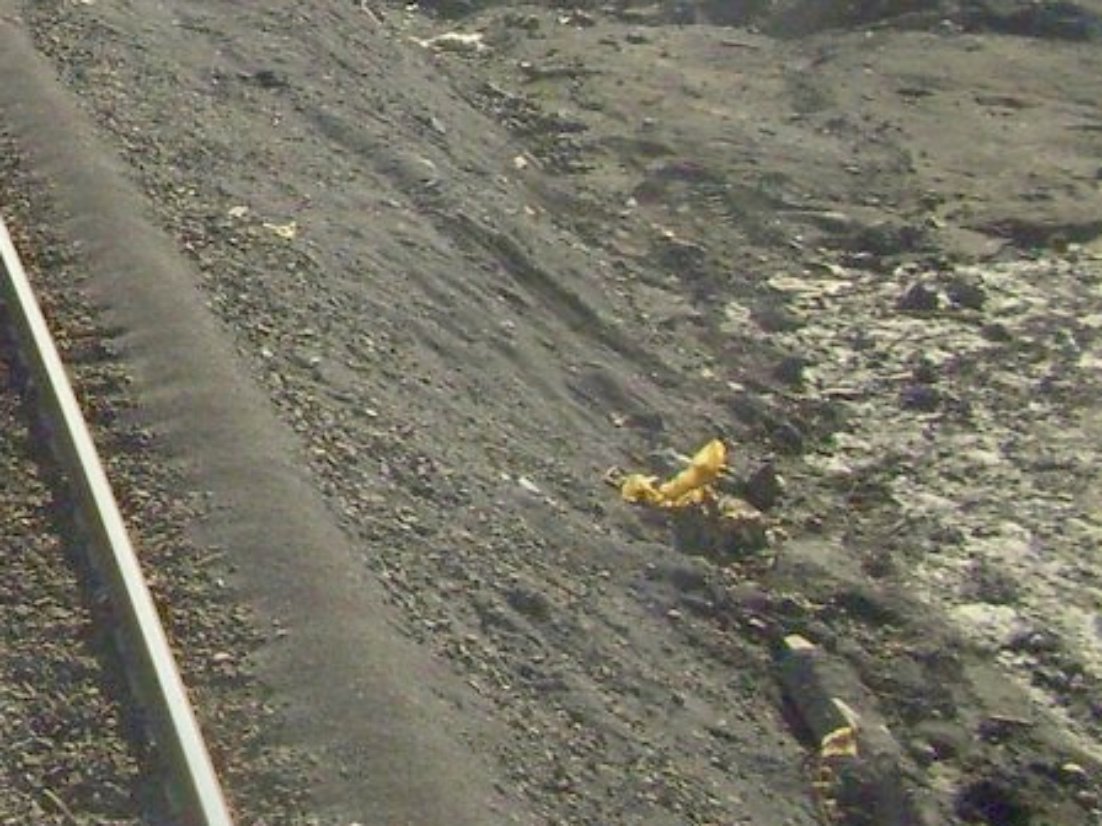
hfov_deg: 16.5
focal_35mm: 115
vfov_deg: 12.7
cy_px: 16
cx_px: -187
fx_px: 3661
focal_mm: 5.7
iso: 100
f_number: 5.6
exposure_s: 1/500
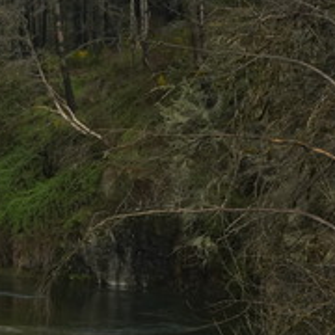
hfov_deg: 13.3
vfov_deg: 13.7
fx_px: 1391
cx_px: -100
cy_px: 254
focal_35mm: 127
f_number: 13
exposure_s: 1/200
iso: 3200
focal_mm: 48
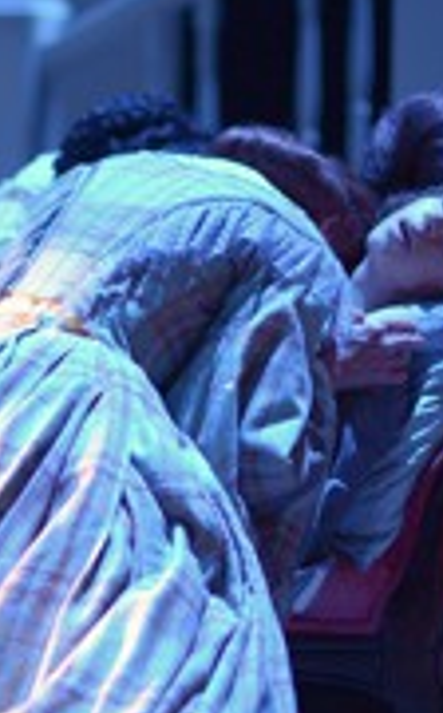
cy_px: 362
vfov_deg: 8.7
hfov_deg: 5.4
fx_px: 4670
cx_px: 91
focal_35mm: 241
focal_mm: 85
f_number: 1.4
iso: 2000
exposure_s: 1/50
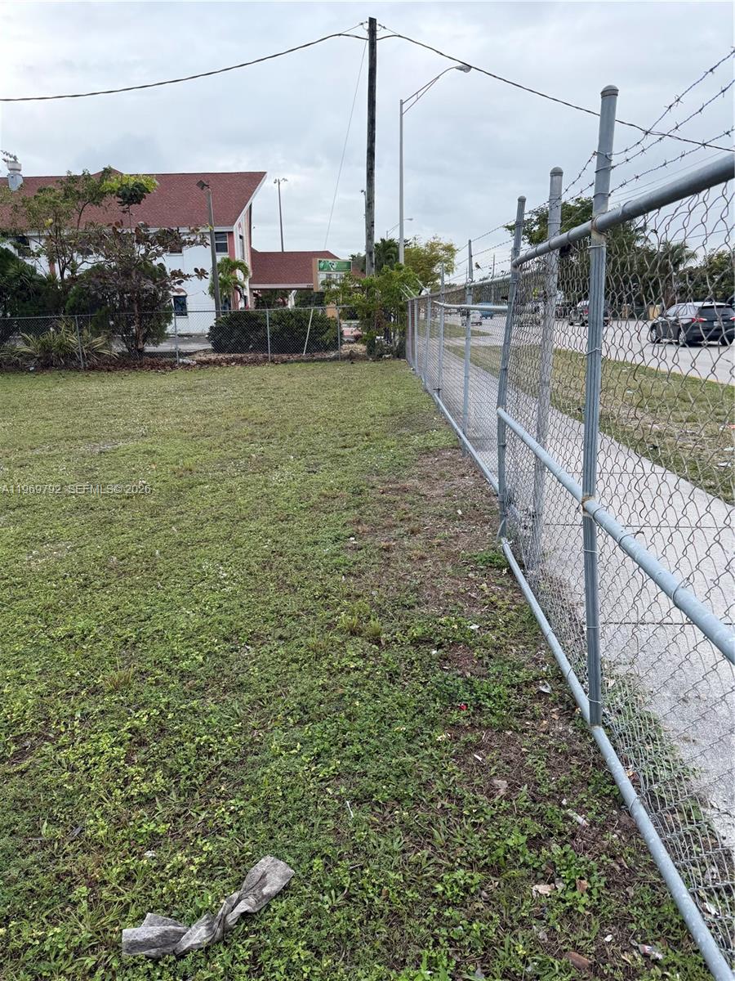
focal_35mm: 24
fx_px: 679
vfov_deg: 71.6
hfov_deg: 56.8
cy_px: 490
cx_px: 368
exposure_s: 1/1493
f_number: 1.78
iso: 100
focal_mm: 6.76
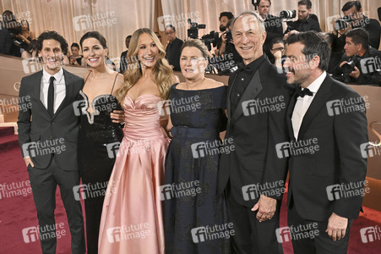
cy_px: 127
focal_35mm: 35
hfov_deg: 54.5
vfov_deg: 37.8
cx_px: 190
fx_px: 370
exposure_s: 1/320
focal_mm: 35
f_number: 5.6
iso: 2500
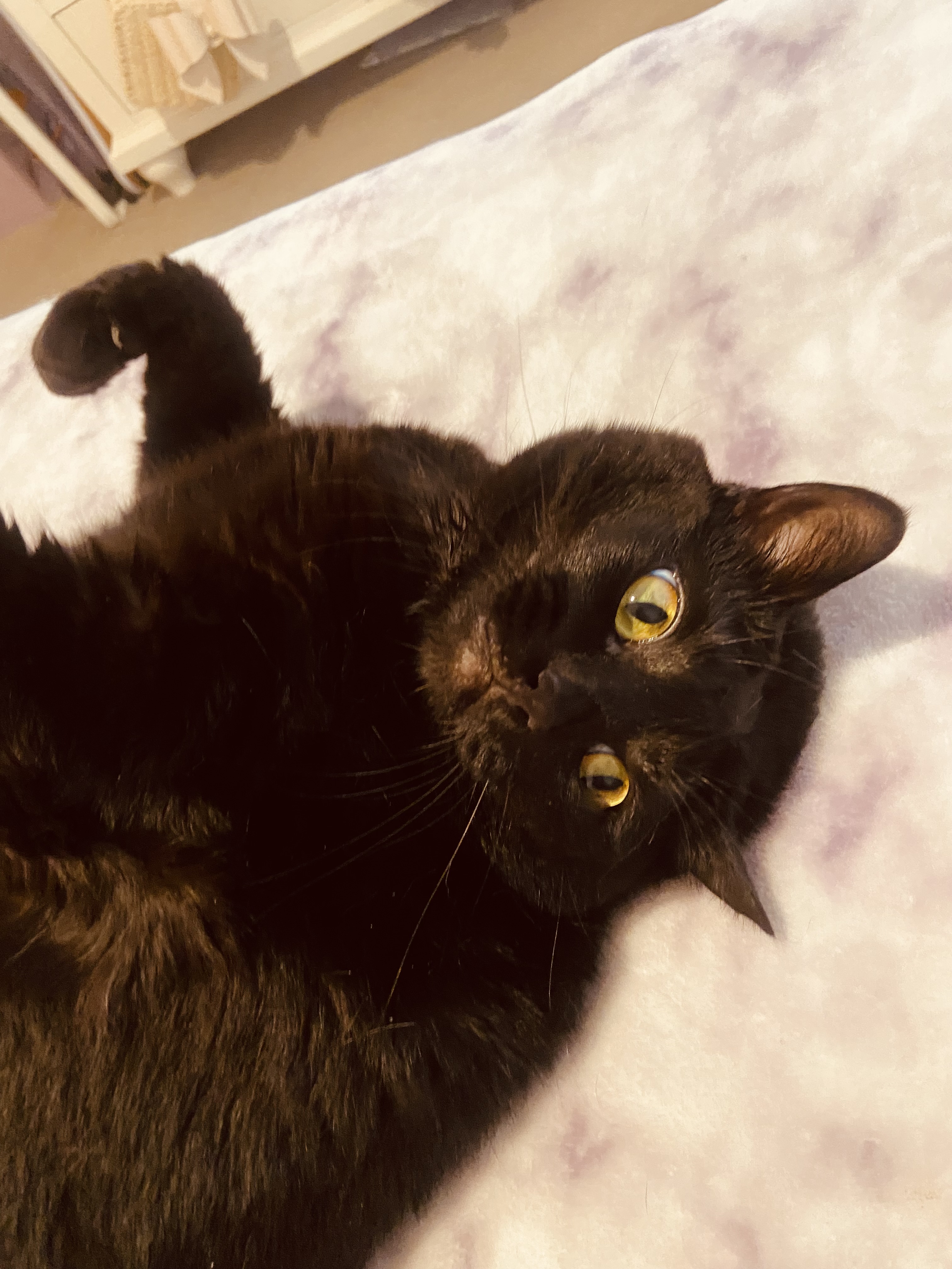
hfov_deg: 53.1
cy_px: 634
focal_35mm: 26
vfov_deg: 67.3
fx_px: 953
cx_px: 476
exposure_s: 1/40
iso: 400
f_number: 1.8
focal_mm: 4.25
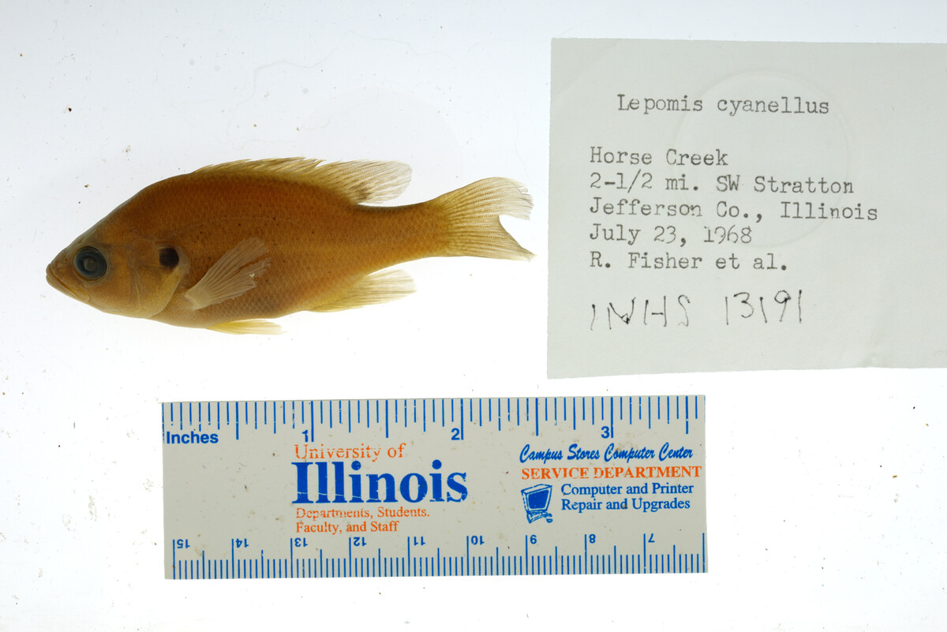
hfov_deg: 33.4
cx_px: 474
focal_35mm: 60
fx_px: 1579
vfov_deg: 22.6
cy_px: 316
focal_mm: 60
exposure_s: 1/160
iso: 100
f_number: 10
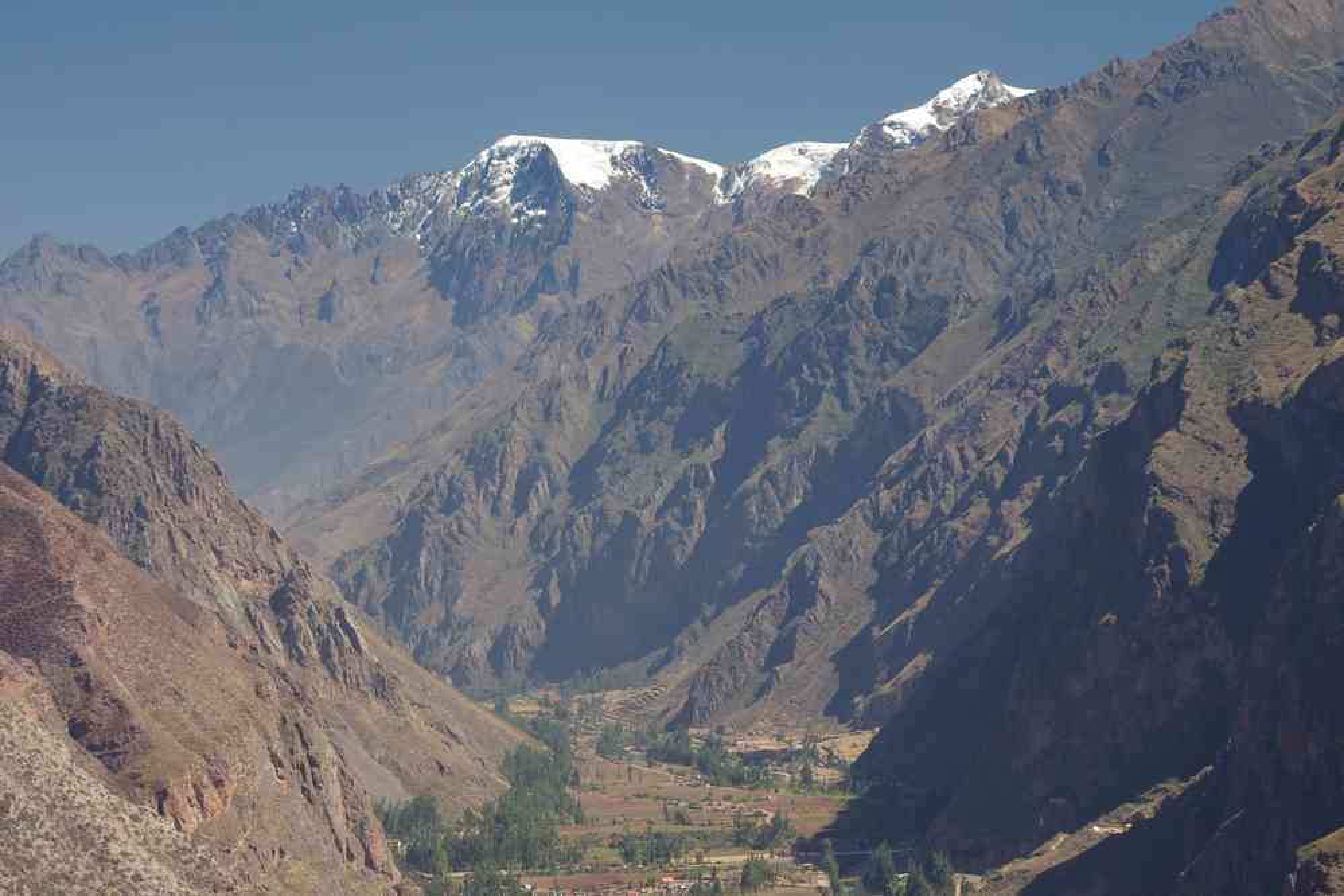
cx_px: 672
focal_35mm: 117
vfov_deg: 11.7
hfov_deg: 17.5
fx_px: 4368
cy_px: 448
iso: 200
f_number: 9
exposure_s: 1/125
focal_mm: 77.5
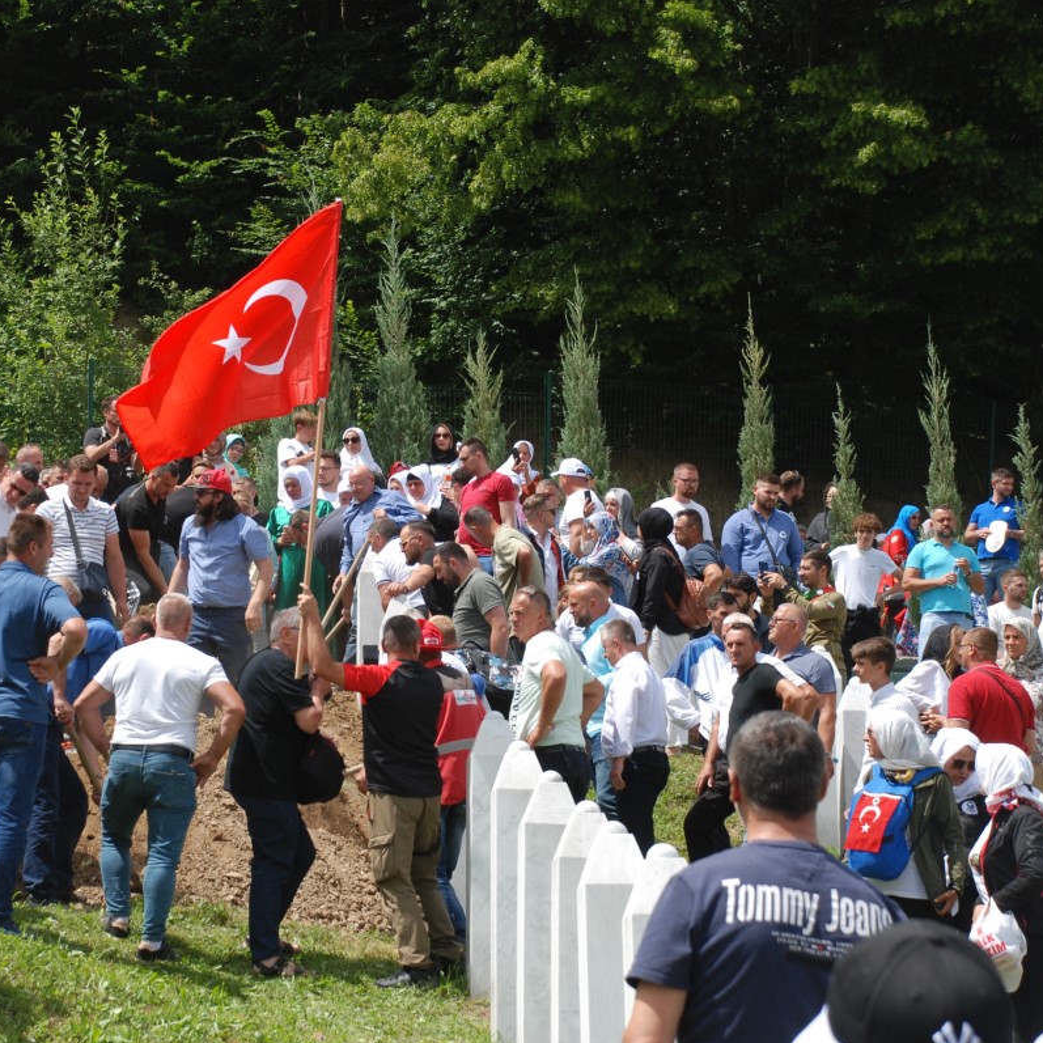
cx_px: 315
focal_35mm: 111
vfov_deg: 15.7
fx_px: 3784
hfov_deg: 15.6
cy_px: 522
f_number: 5.3
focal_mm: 58
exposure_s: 1/500
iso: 200
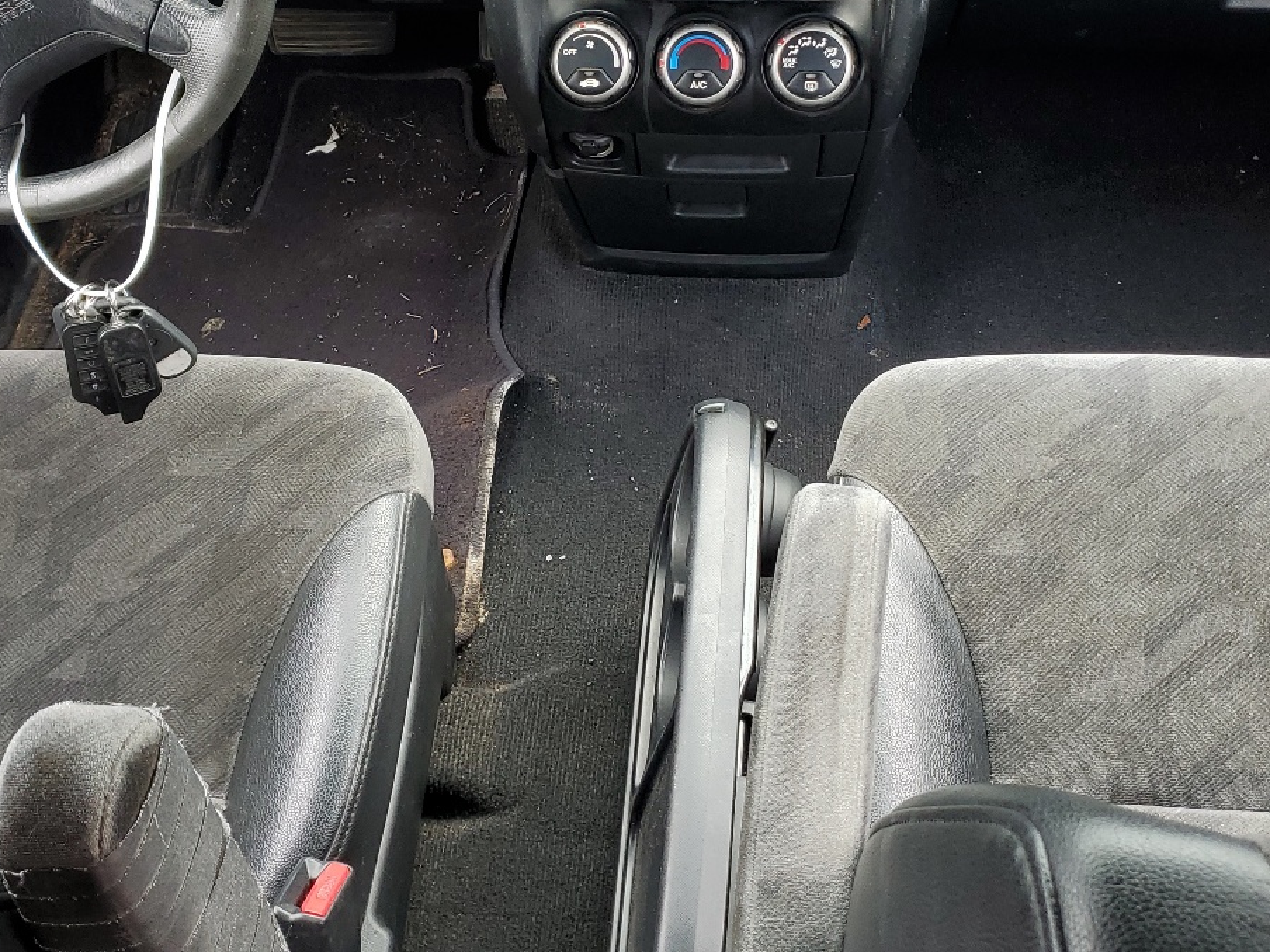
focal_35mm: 46
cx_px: 575
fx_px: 1688
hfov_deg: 41.2
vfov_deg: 30.8
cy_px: 199
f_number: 1.5
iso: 50
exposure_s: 1/147
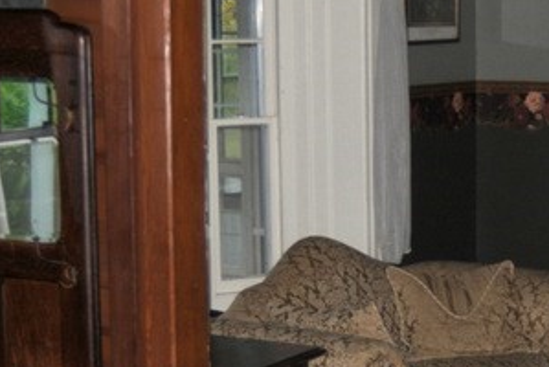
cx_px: 569
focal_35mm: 92
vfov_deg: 14.8
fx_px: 1409
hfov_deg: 21.2
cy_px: 179
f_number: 3.8
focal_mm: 23
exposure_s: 1/80
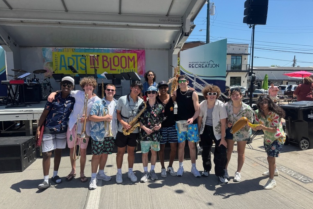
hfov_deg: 69.4
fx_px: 226
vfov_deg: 49.6
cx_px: 158
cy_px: 105
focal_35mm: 26
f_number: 1.78
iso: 80
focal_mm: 6.76
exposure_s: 1/2959
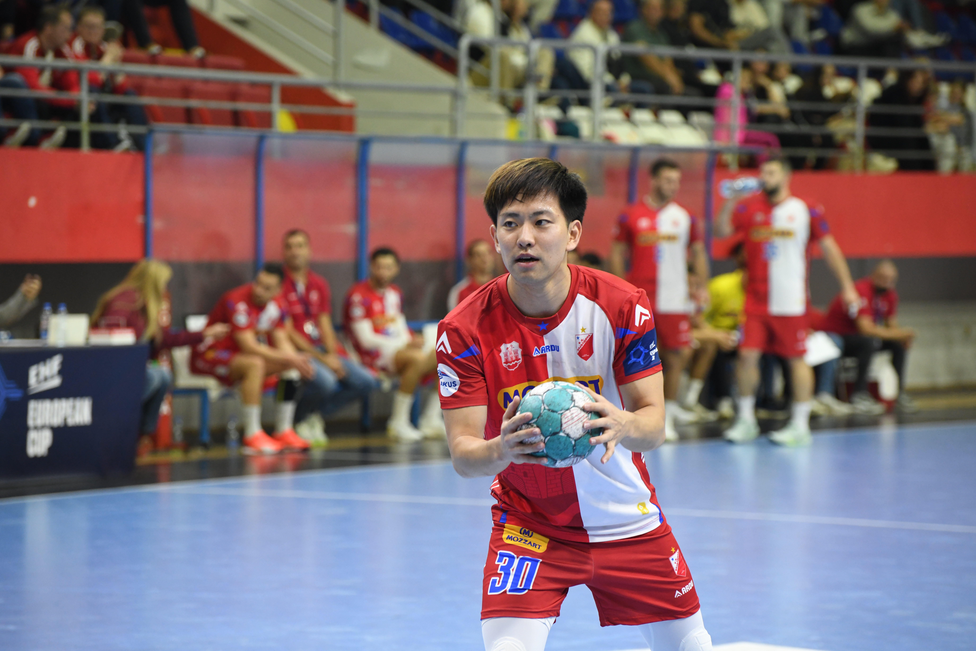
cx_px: 488
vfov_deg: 8.1
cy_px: 326
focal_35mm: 170
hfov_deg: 12.1
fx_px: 4609
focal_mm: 170
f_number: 6.3
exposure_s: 1/320
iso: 2500
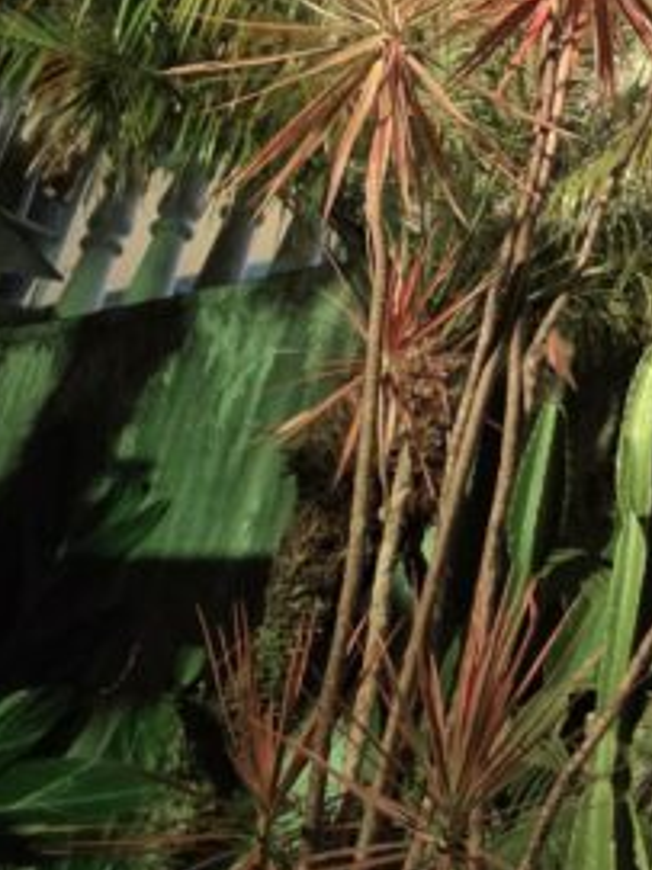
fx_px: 2187
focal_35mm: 87
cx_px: 1224
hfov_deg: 14.6
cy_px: -141
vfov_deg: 21.1
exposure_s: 1/120
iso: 400
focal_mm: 6.3
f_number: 1.7
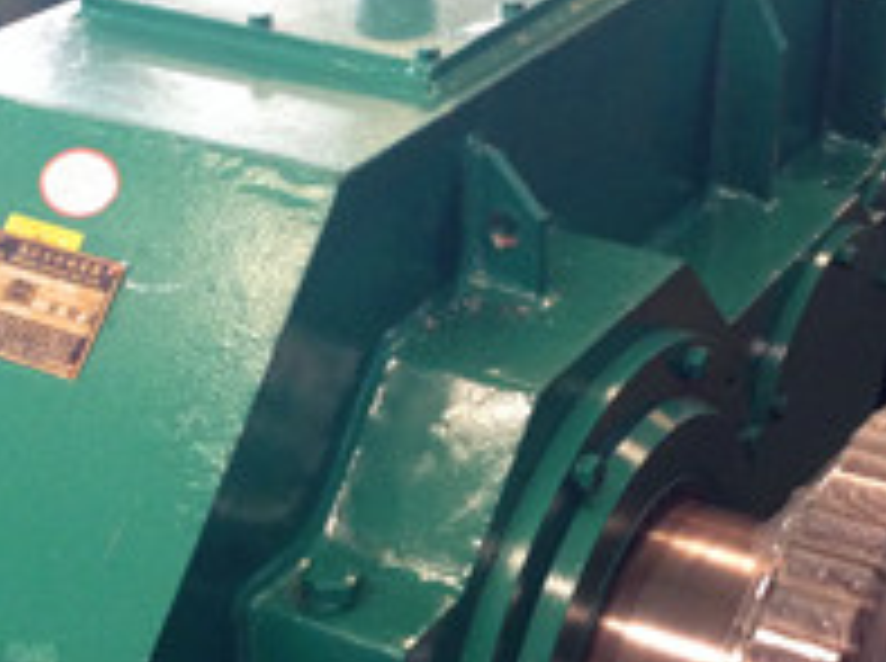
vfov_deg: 16.5
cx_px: 472
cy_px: 466
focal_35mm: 89
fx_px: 2274
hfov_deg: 22.0
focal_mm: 4.28
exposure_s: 1/20
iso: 125
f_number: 2.4
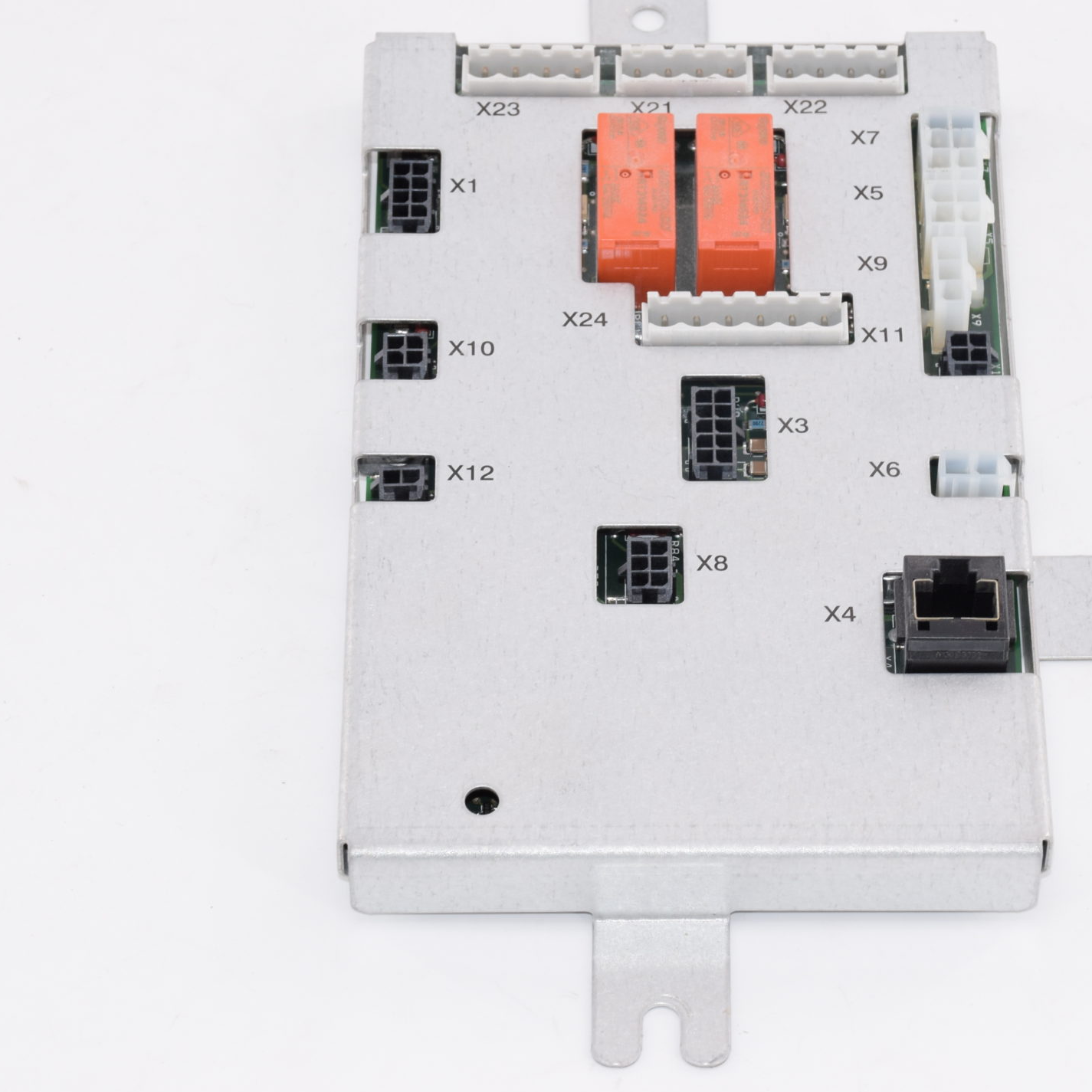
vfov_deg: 12.3
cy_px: 501
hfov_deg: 12.3
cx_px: 740
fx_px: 5068
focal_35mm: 142
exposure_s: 1/40
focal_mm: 62
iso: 200
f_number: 14
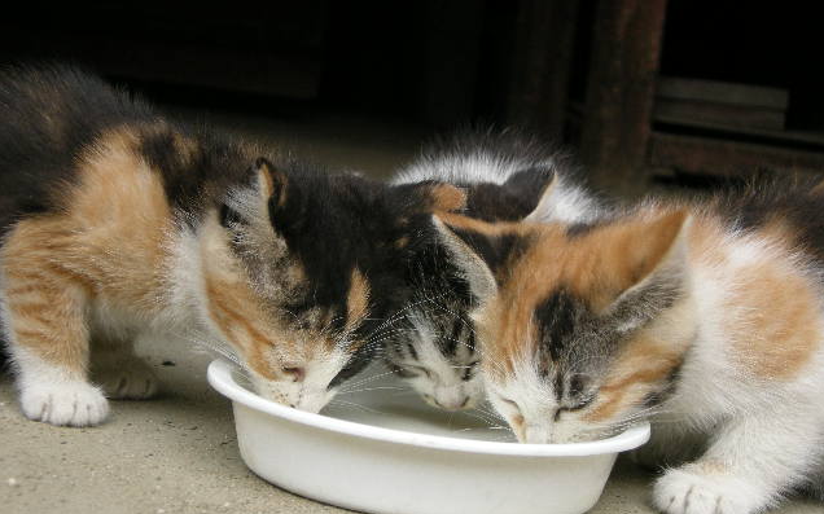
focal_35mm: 80
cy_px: 299
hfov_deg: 25.8
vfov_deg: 16.3
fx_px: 1796
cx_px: 413
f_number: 3.9
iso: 133
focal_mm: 15.7
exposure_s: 1/50.5
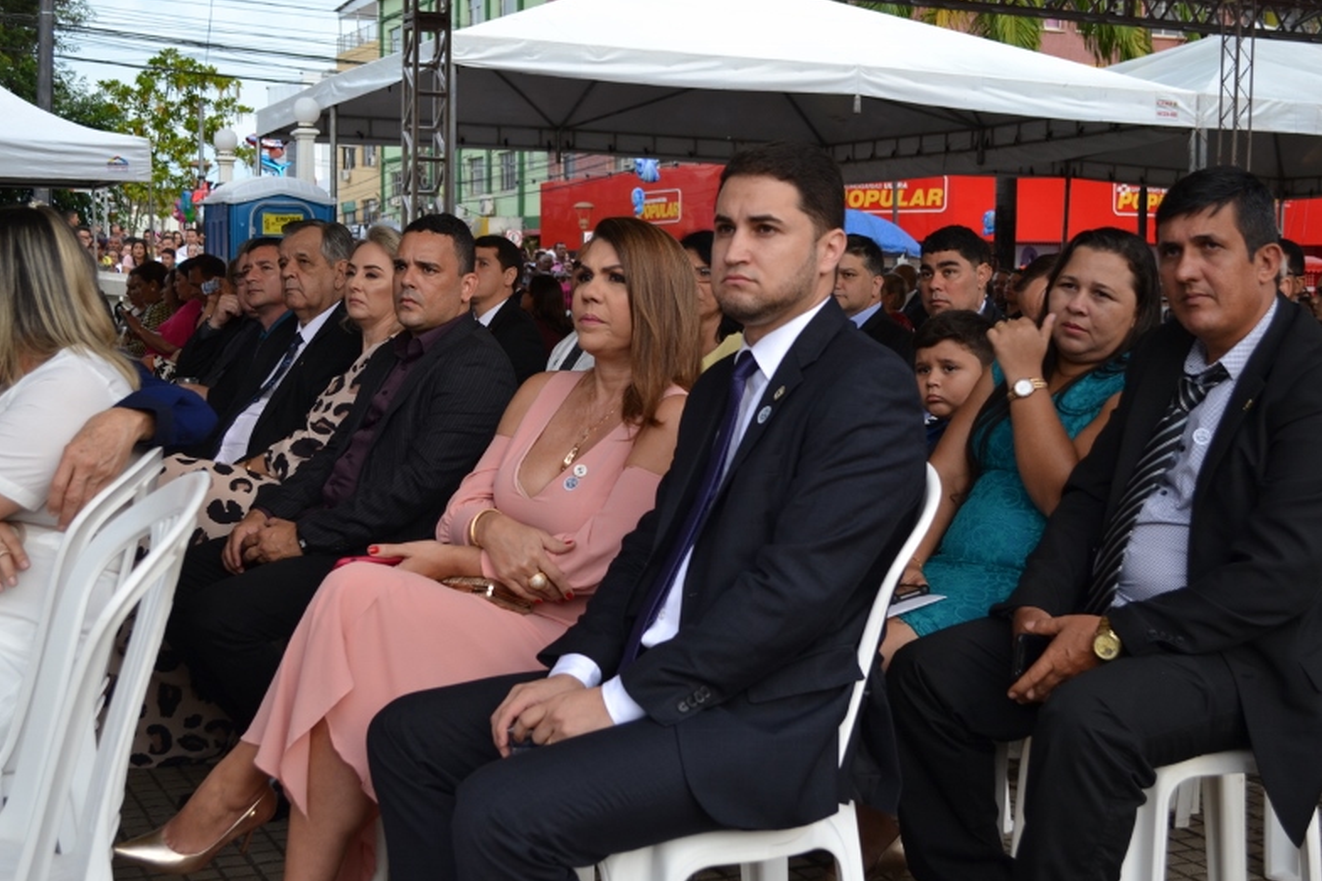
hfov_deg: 38.2
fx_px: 1909
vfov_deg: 26.0
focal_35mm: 52
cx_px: 657
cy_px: 446
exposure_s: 1/125
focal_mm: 34
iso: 220
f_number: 5.6
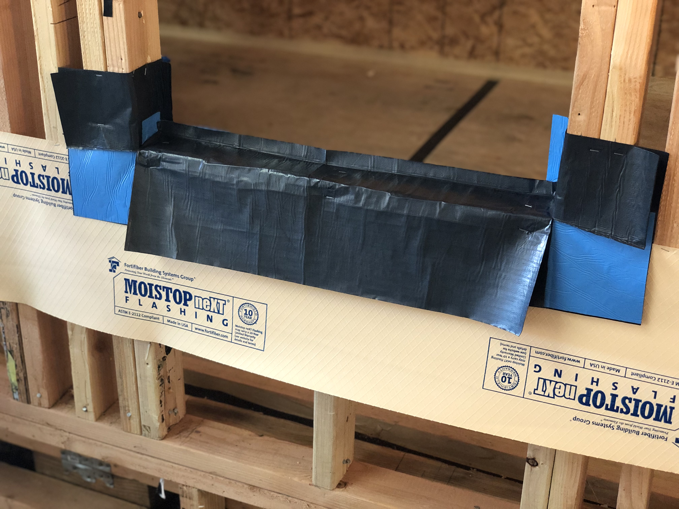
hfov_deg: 36.8
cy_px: 254
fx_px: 1020
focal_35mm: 52
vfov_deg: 28.0
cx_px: 340
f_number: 2.4
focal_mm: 6
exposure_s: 1/17
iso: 160
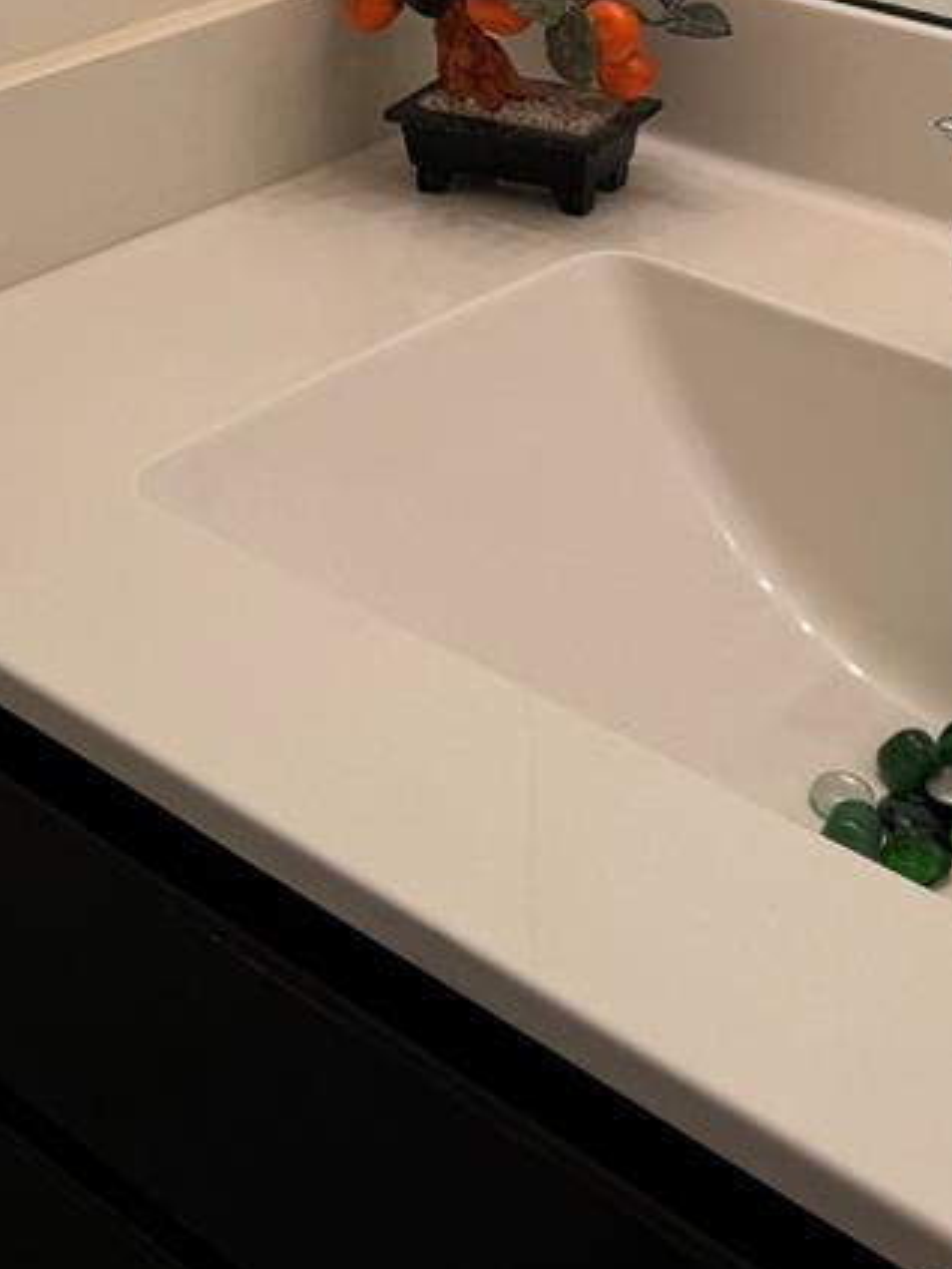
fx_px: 2493
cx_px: 572
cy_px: -389
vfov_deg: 24.8
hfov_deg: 21.6
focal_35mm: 68
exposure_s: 1/120
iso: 80
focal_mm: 6.86
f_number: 1.78
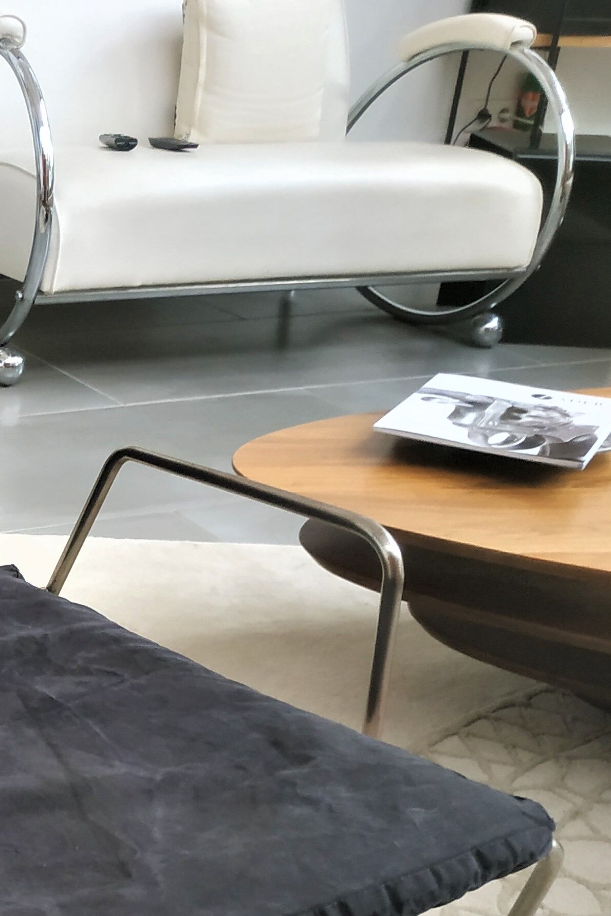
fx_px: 1425
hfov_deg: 22.1
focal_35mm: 56
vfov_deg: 34.9
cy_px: 686
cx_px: -151
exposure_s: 1/25
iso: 250
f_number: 1.9
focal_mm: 3.94
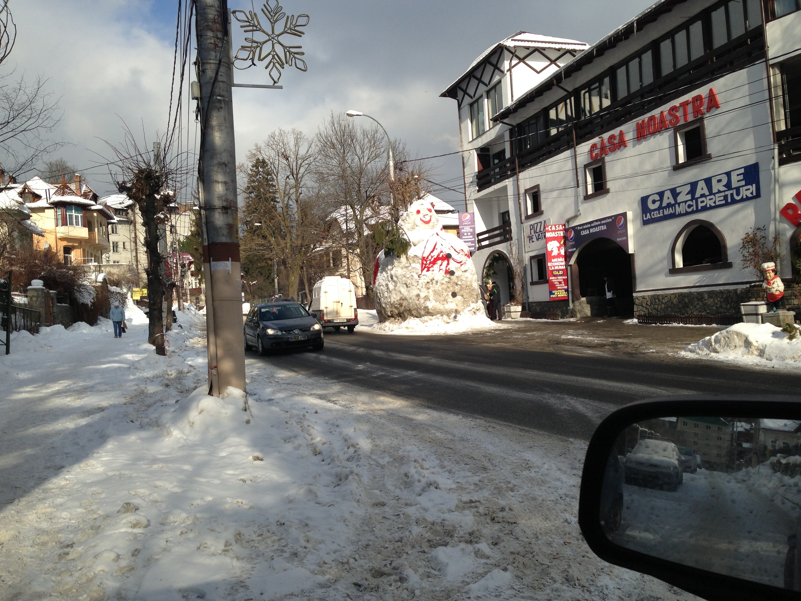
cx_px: 400
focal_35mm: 33
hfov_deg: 55.4
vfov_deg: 42.9
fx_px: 764
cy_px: 300
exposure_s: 1/1695
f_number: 2.4
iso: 50
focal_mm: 4.13
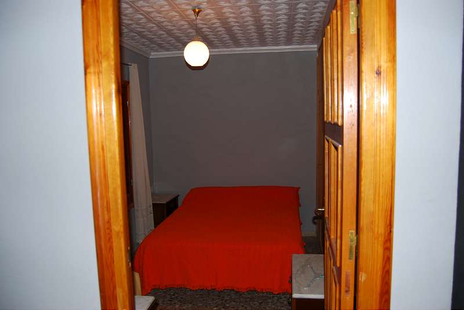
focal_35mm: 27
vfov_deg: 48.0
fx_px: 348
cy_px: 155
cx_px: 232
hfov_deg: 67.3
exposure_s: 1/60
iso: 200
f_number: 3.5
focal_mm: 18
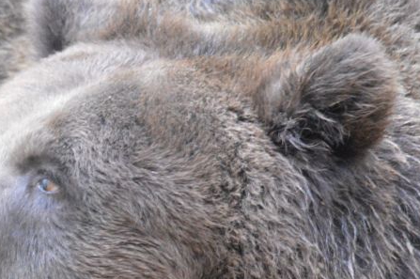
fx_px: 7742
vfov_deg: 2.1
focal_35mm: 664
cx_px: 47
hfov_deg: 3.1
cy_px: 280
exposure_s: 1/30
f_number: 5
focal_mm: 165
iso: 3200
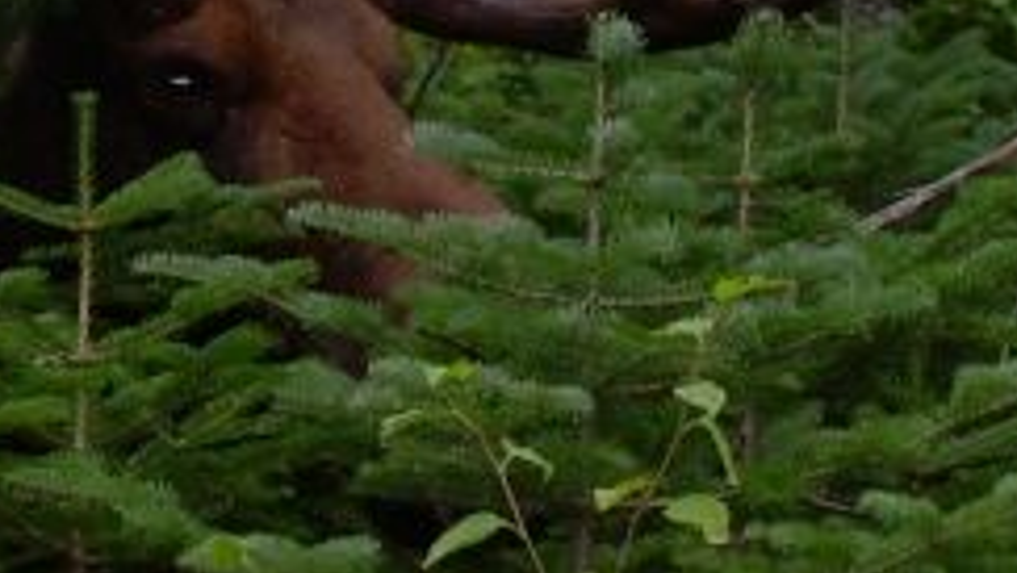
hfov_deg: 6.8
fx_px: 8526
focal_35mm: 316
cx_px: 481
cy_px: 176
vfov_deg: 3.9
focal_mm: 18.9
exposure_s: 1/60
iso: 141
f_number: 4.9
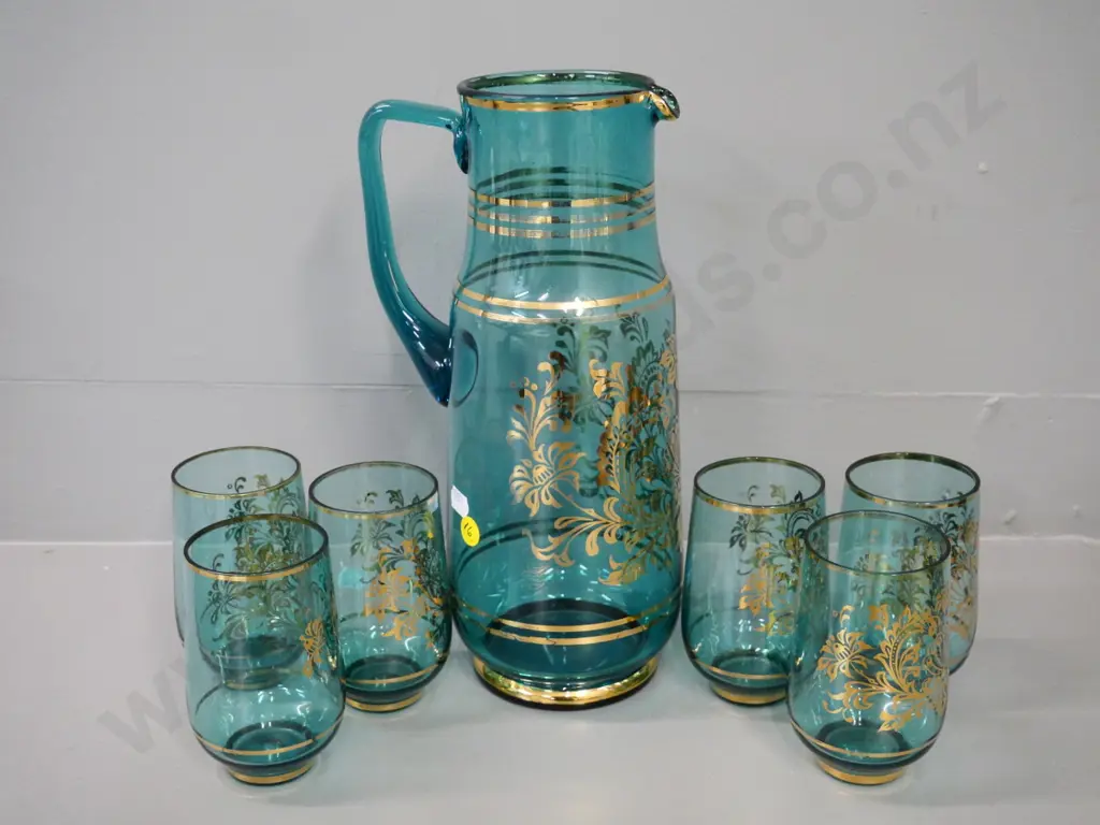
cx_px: 550
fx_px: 1398
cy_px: 412
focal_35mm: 44
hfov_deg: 42.9
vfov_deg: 32.9
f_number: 5
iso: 3200
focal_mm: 22
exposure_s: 1/60
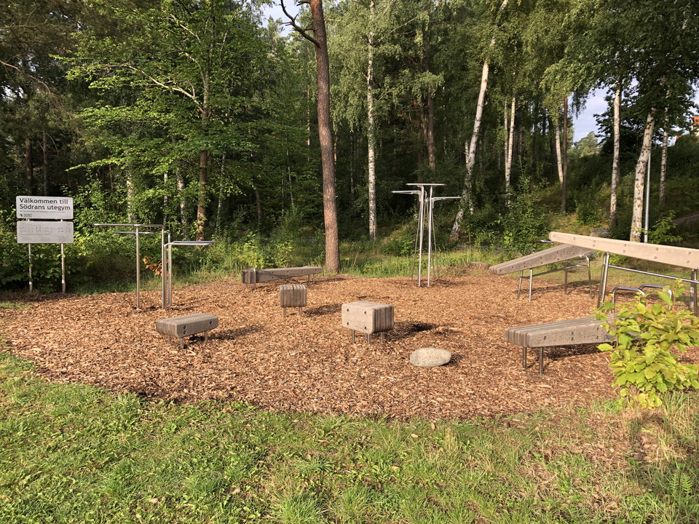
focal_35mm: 28
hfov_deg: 63.4
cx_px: 350
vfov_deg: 49.7
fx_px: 565
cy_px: 262
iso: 20
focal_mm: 3.99
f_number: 1.8
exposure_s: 1/410
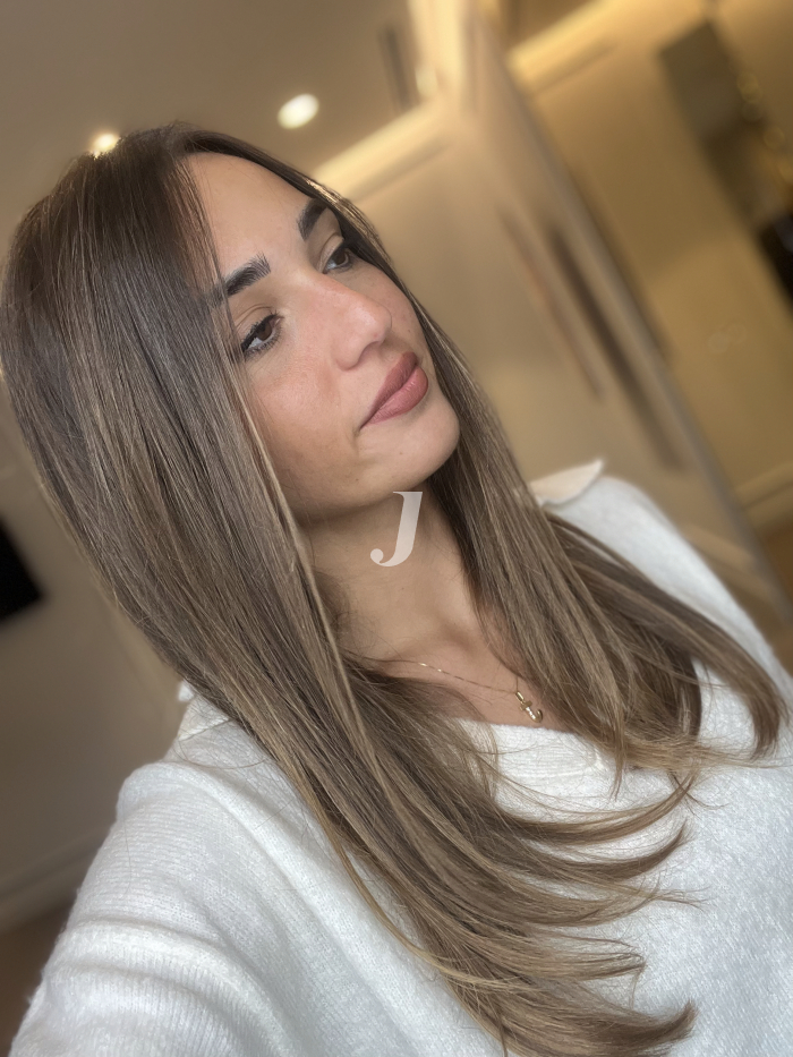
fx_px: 916
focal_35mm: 30
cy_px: 528
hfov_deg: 46.8
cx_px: 396
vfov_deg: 60.0
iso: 64
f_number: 2.2
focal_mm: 2.71
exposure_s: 1/60
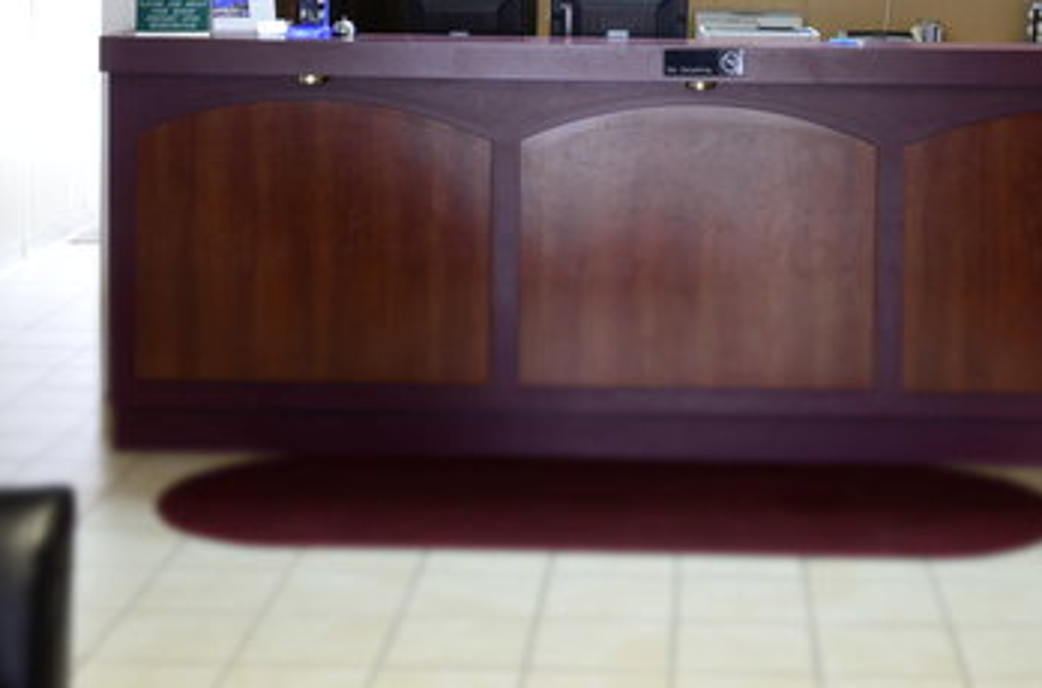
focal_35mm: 69
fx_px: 1992
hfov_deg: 29.1
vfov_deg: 19.1
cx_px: 713
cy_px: -4
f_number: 7.1
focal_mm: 20
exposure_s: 1/15
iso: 800
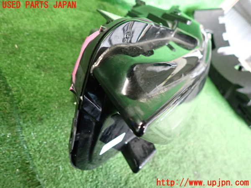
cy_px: 94
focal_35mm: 25
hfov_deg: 69.4
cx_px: 126
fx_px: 181
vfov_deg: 54.9
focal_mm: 4.5
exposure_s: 1/30
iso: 400
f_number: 2
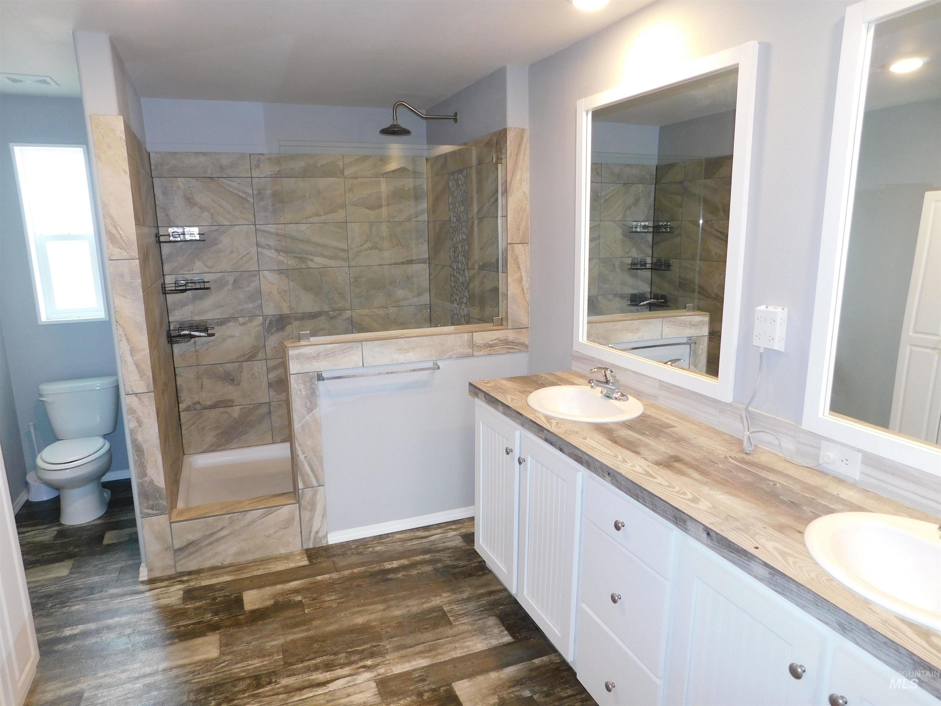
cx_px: 470
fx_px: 625
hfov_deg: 73.9
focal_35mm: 23
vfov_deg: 58.9
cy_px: 353
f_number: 3
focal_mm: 4
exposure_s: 1/30
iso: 200
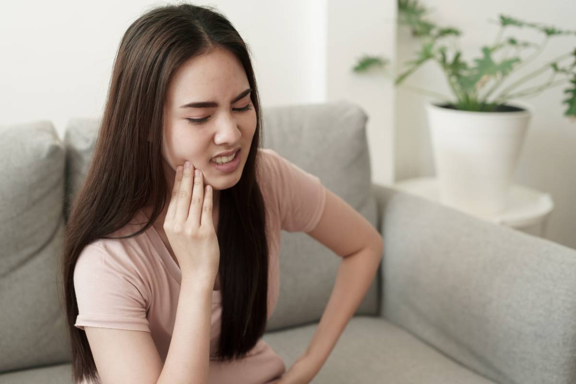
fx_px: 880
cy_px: 192
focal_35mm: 55
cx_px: 288
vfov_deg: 24.6
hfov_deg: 36.2
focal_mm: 55
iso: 1600
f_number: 3.2
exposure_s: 1/125
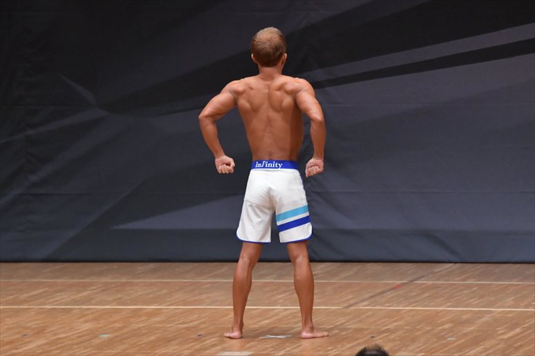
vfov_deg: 4.8
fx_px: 4233
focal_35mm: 285
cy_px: 178
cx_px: 268
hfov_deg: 7.2
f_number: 5.6
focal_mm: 190
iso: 6400
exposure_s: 1/400
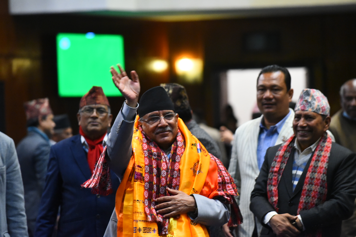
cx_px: 178
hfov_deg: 10.3
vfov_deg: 6.9
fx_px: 1978
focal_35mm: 200
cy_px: 118
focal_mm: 200
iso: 10000
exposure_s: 1/200
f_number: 4
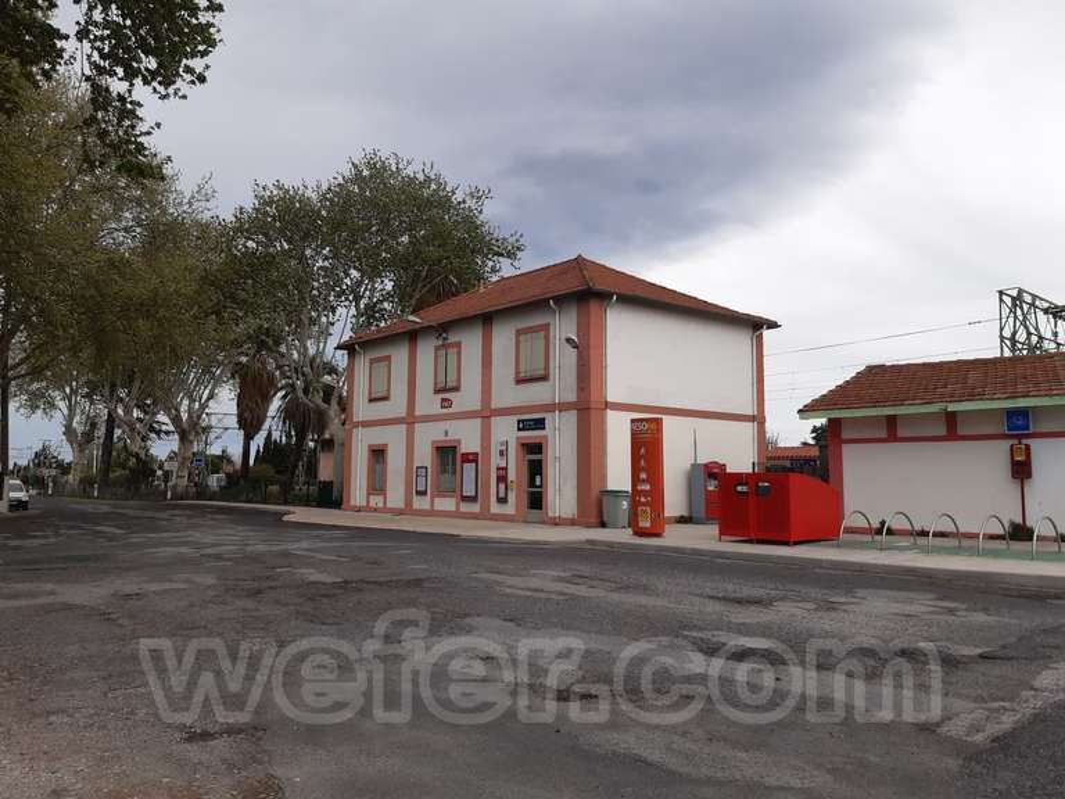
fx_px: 800
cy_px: 400
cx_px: 532
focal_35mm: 26
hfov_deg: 67.3
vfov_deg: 53.1
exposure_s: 1/1543
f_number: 1.7
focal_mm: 3.92
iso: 40
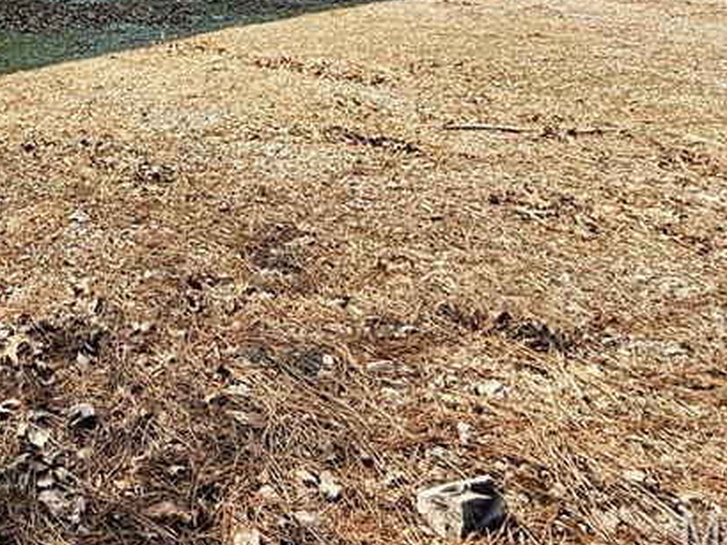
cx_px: -50
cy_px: -112
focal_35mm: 35
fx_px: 735
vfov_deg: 33.1
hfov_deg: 42.7
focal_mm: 2.22
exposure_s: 1/1105
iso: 64
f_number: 2.2
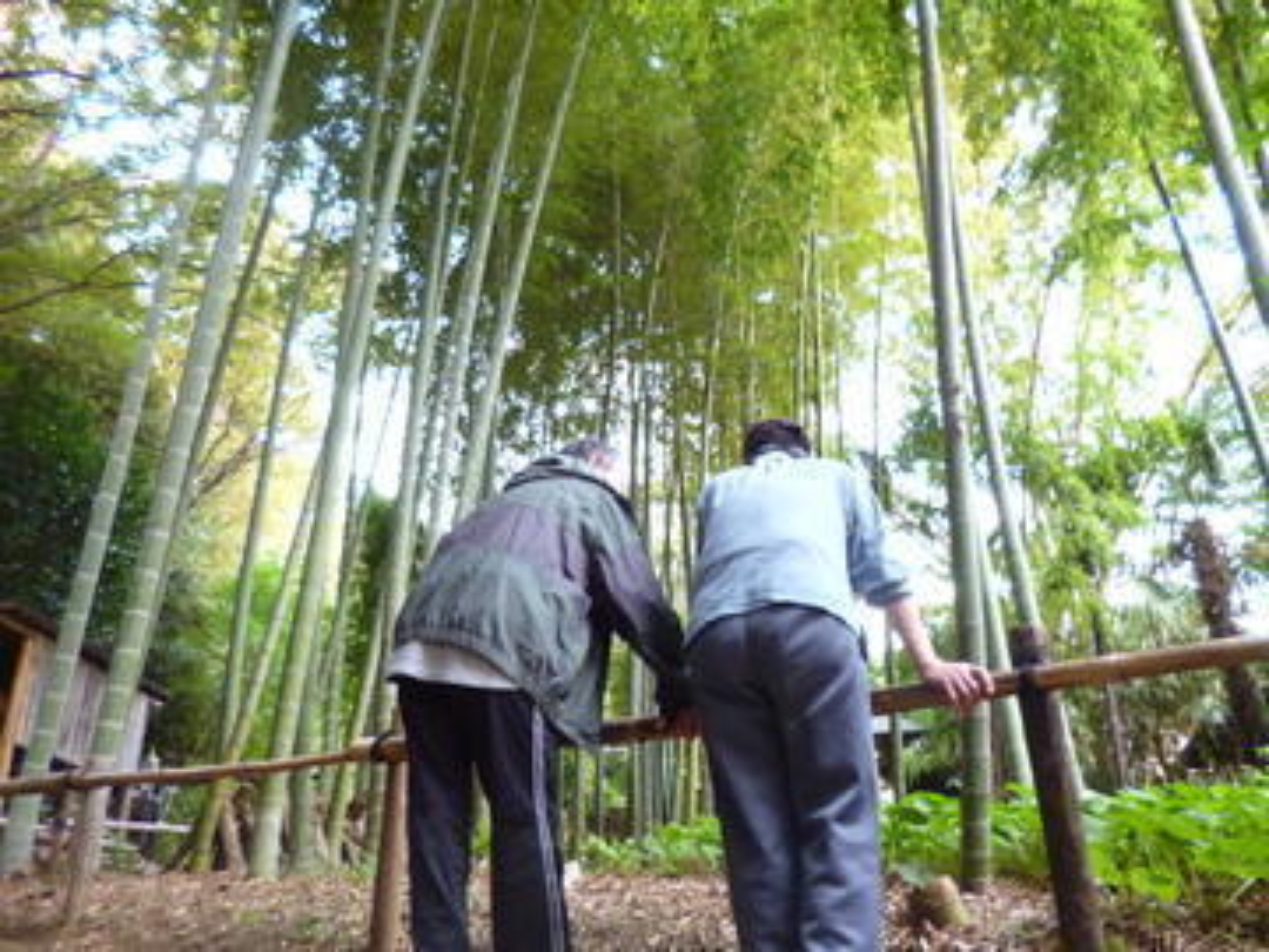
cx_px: 634
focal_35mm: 24
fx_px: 880
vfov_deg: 56.8
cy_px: 476
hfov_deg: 71.6
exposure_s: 1/40
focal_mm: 4.3
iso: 400
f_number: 2.5
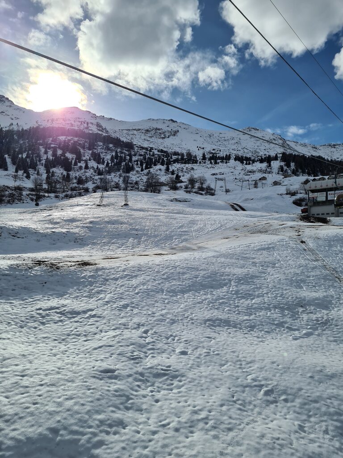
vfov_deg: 67.3
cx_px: 172
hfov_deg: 53.1
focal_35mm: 26
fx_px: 344
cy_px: 229
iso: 50
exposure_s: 1/8768
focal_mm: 5.4
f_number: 1.8
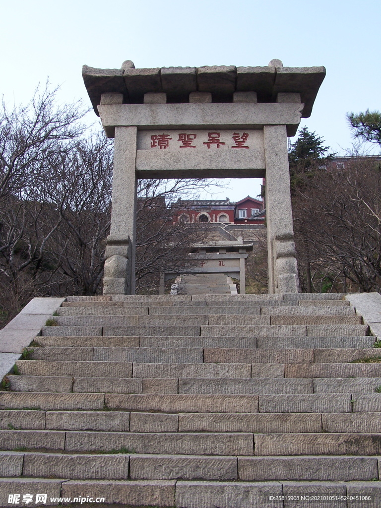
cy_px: 254
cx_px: 190
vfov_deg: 49.0
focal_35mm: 38
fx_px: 558
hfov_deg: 37.7
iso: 80
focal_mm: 6.3
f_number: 5.6
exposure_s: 1/125
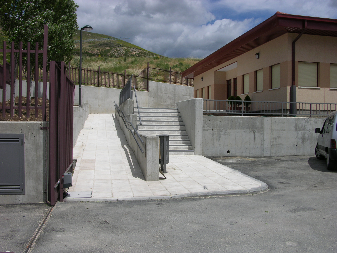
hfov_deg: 52.6
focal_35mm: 35
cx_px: 168
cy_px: 126
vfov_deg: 40.7
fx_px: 341
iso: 50
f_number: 7.1
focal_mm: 8.9
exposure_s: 1/387
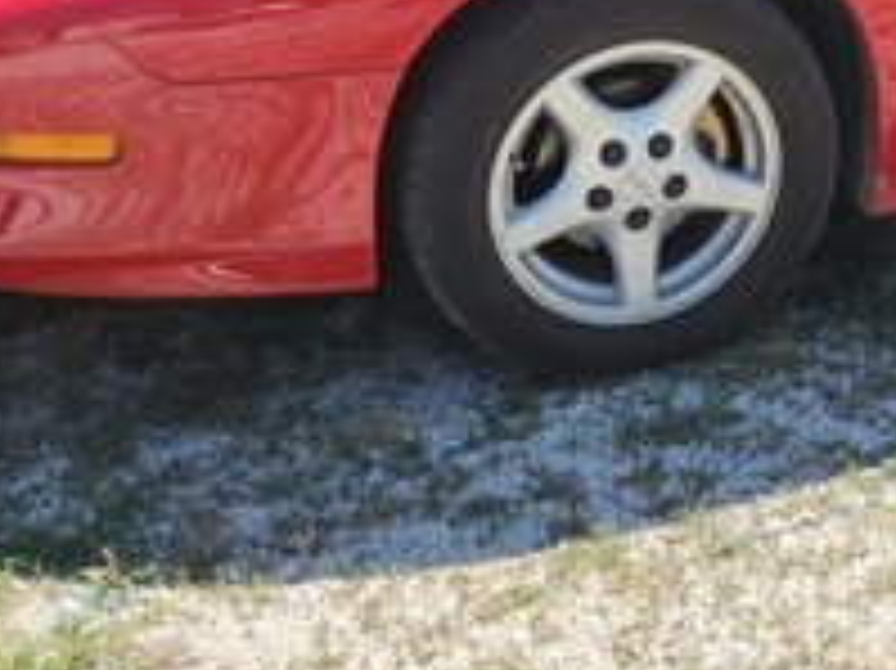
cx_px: 952
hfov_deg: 25.1
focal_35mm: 73
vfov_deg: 18.9
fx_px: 1888
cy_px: -151
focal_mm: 5.4
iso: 20
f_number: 1.8
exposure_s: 1/512
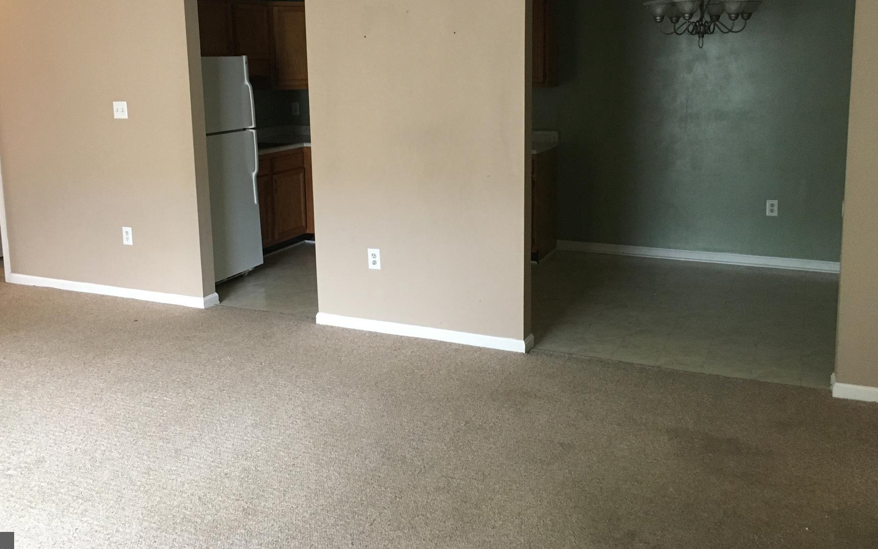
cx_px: 392
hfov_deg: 55.2
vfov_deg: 36.0
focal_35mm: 35
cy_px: 197
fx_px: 837
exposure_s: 1/30
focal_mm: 4.15
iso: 160
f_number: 2.2
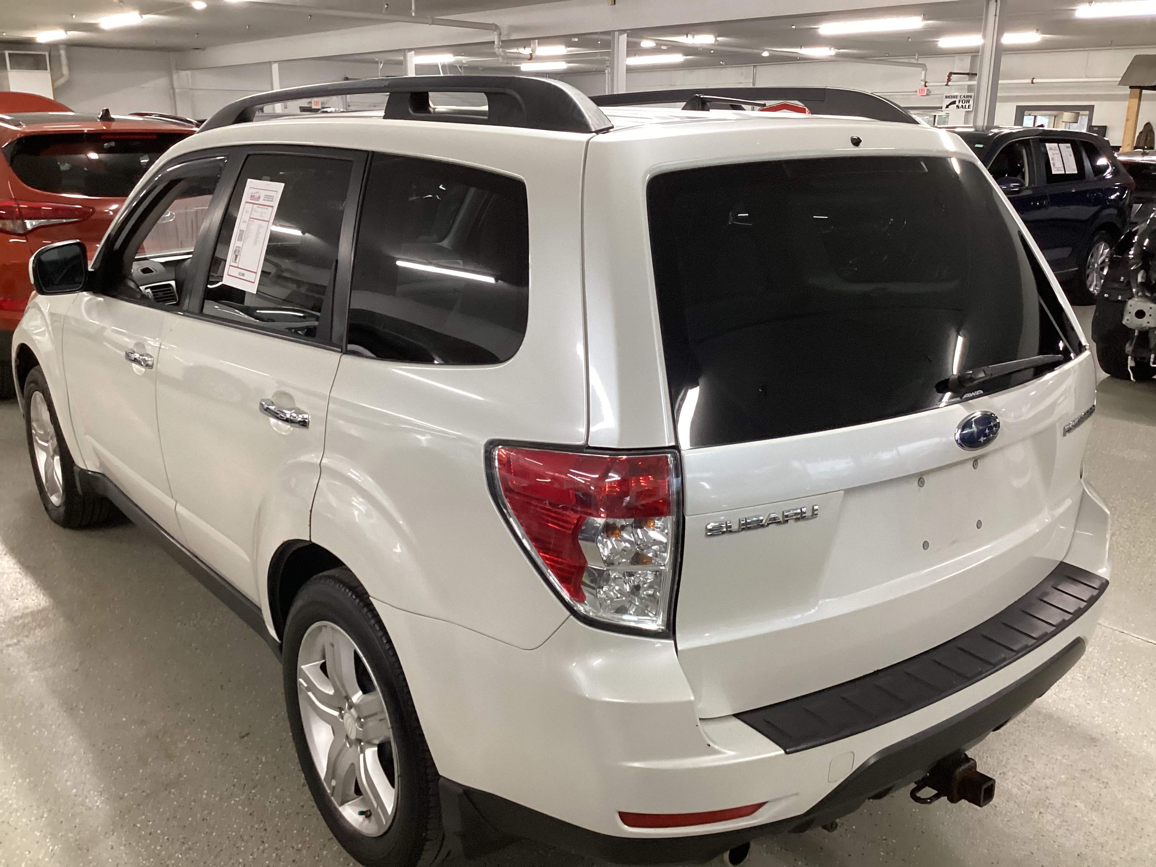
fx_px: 1035
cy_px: 434
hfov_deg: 58.4
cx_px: 578
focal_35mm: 31
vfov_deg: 45.4
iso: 200
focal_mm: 3.3
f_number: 2.4
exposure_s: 1/50
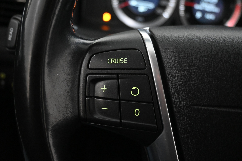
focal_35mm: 37
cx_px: 121
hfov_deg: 52.2
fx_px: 247
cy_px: 80
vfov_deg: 36.2
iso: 6400
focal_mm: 24.5
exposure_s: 1/40
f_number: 4.2
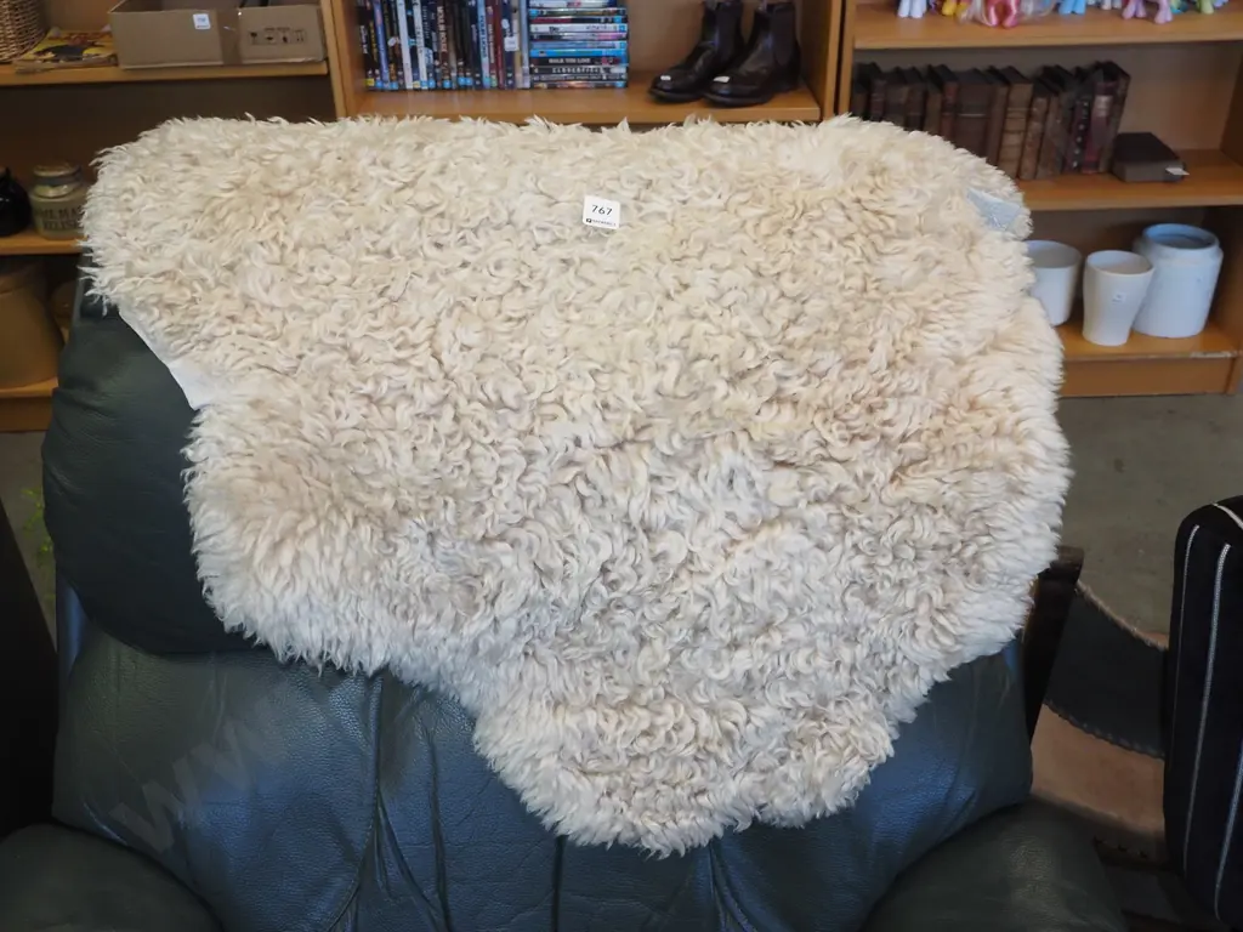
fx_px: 1149
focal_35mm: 32
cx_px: 622
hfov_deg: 56.8
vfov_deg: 44.2
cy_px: 466
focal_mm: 16
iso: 1600
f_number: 5.6
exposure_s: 1/160
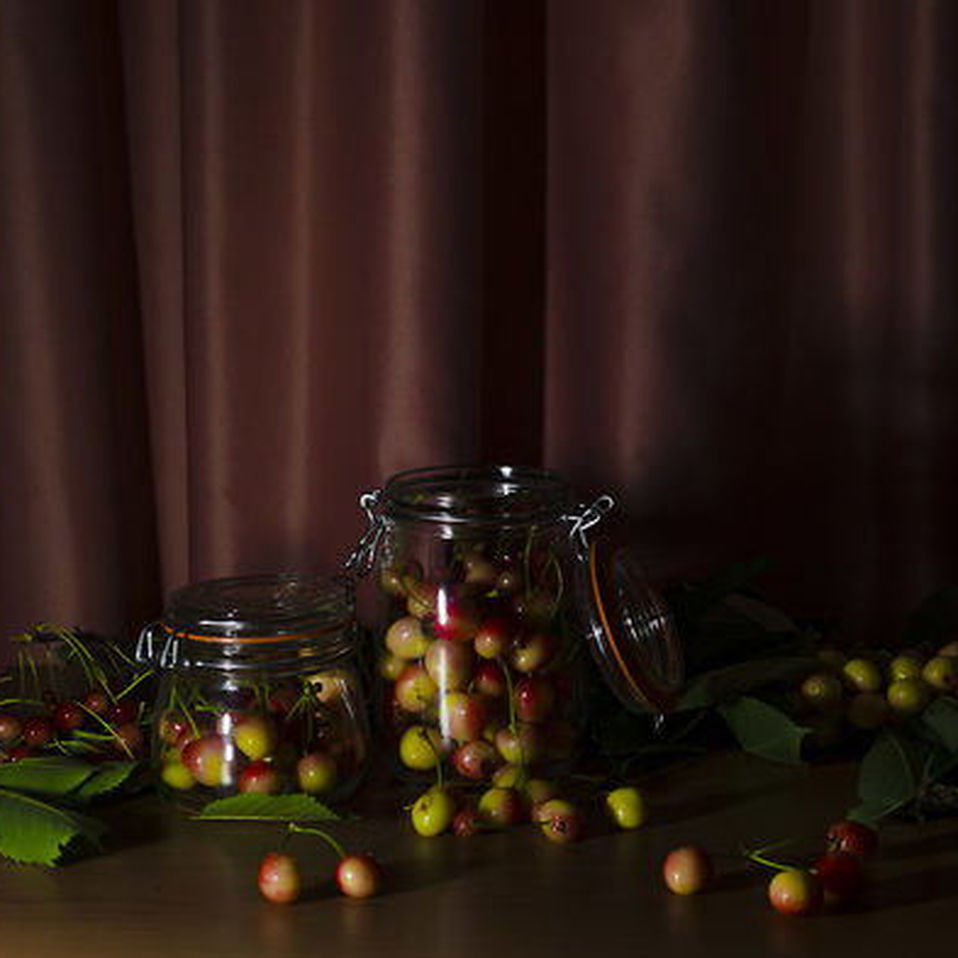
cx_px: 658
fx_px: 3037
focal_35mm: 97
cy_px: 481
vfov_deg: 17.9
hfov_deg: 17.9
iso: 200
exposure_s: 15
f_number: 5.6
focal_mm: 50
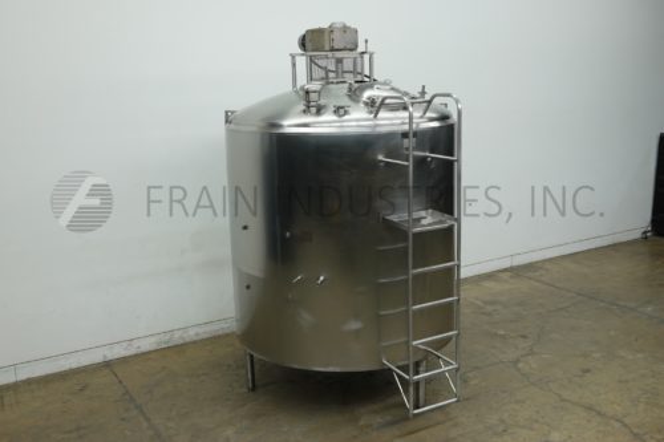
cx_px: 332
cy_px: 221
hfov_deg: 51.9
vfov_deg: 35.9
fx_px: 682
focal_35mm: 37
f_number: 3.5
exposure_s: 1/40
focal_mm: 13.84
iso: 125
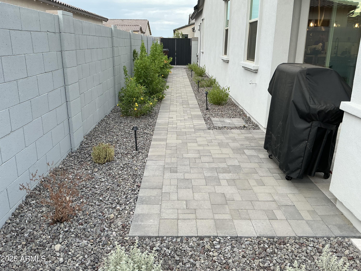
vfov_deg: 49.7
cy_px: 136
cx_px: 180
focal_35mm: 28
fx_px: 292
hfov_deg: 63.4
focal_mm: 3
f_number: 1.8
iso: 25
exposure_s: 1/122
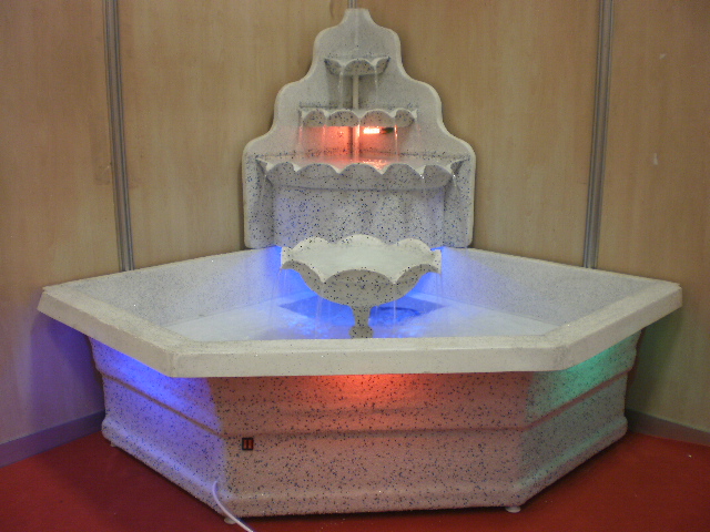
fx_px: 779
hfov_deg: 49.0
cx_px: 355
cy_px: 266
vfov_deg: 37.7
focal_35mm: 38
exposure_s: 1/8
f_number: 3.1
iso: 100
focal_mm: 6.3
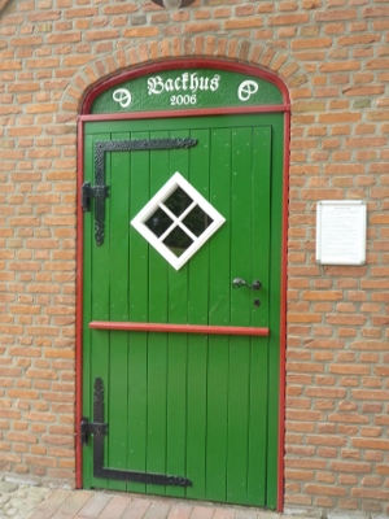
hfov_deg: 44.2
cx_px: 194
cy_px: 260
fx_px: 479
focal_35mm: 32
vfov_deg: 56.8
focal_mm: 5.3
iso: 100
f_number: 3.5
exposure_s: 1/40
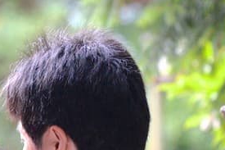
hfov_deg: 2.5
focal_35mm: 813
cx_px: 192
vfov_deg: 1.7
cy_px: 177
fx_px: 5078
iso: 2000
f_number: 4.5
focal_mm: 155
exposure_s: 1/640
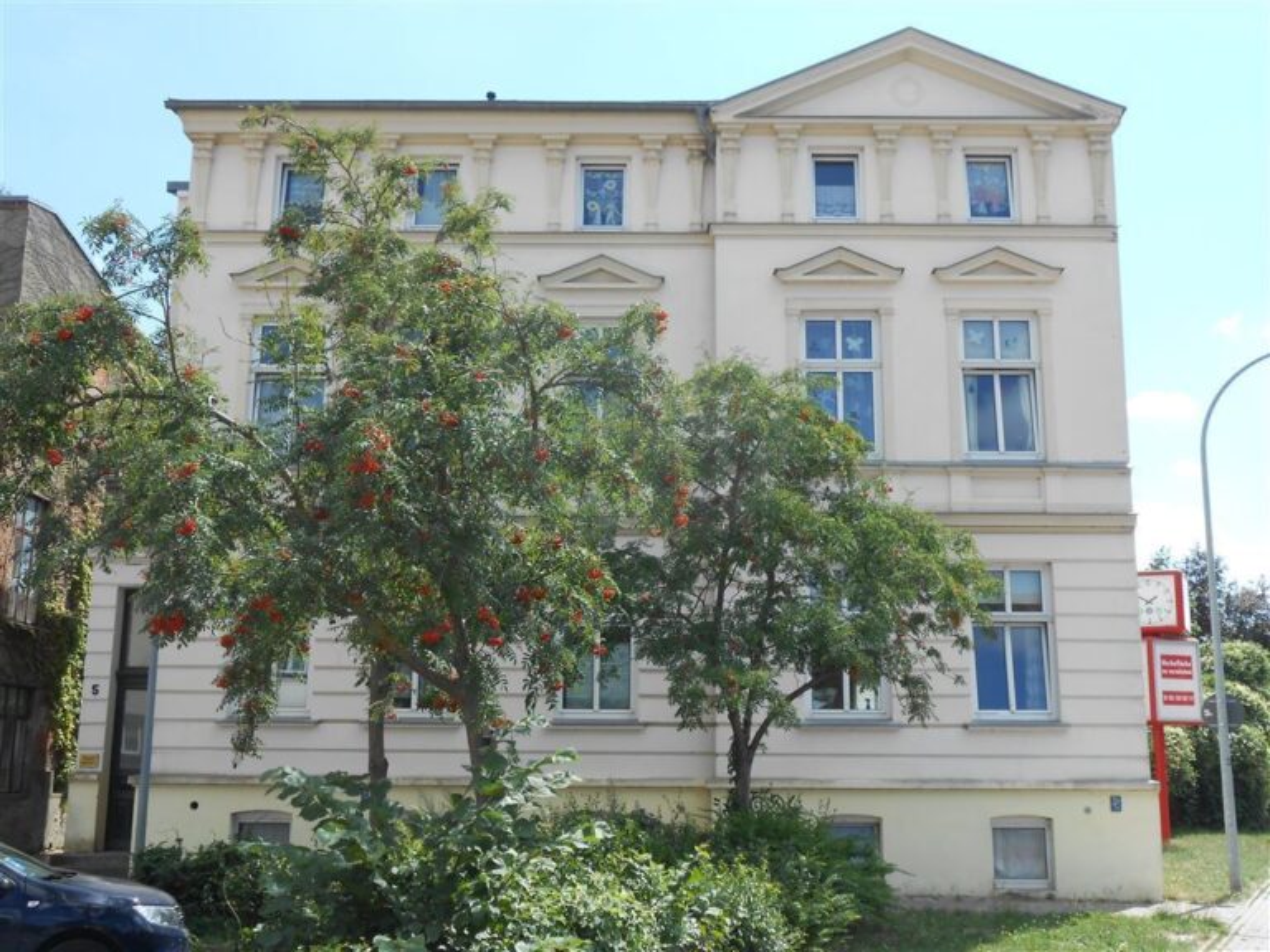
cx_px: 635
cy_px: 476
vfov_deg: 37.7
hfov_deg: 49.0
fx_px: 1394
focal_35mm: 38
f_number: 4.2
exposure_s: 1/400
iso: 80
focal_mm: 6.8
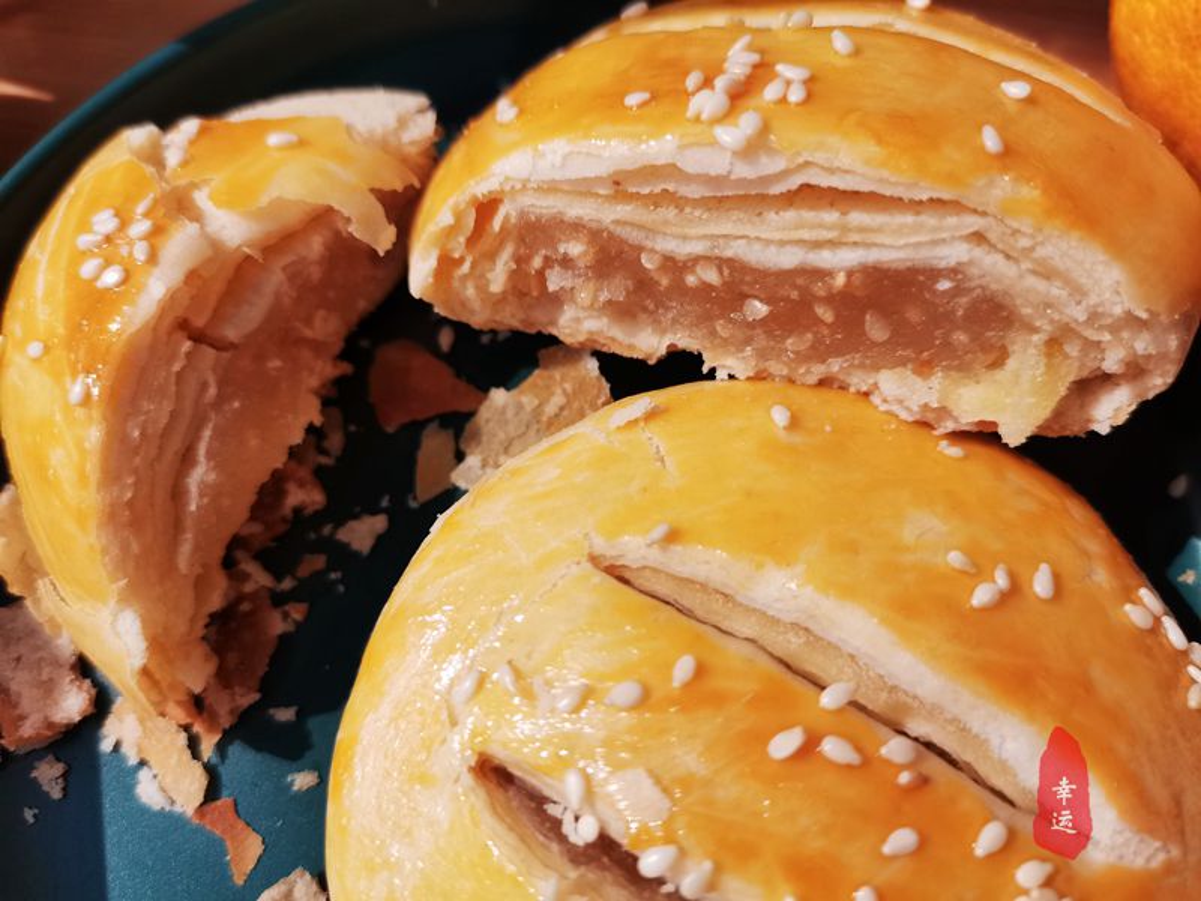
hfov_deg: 67.3
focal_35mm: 26
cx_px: 600
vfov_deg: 53.1
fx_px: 902
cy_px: 450
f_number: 1.8
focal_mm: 5.58
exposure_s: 1/727
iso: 50
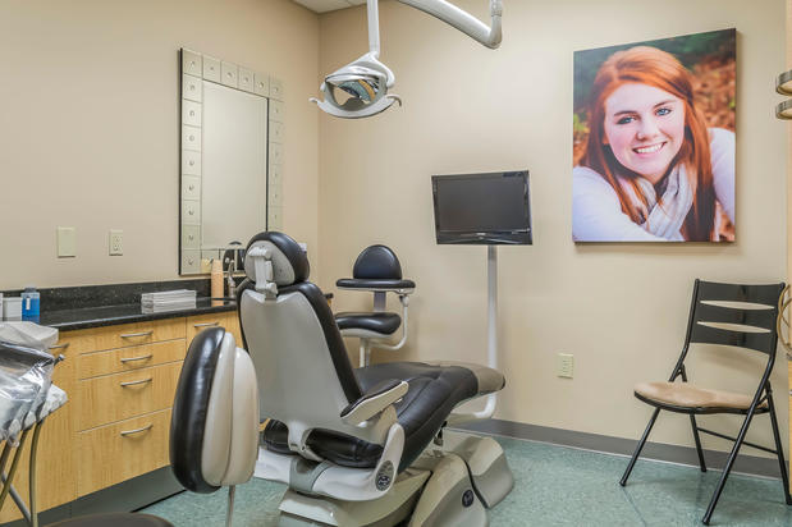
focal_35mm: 27
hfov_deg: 67.4
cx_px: 396
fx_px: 594
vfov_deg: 47.9
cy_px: 264
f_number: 14
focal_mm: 18
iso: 400
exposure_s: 1/2.5
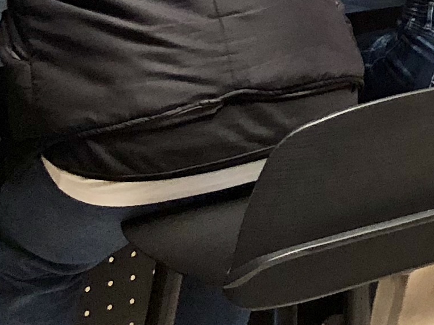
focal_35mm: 148
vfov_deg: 9.1
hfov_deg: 11.2
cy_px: -435
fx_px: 1855
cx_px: 1043
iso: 100
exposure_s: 1/17
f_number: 1.8
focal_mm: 4
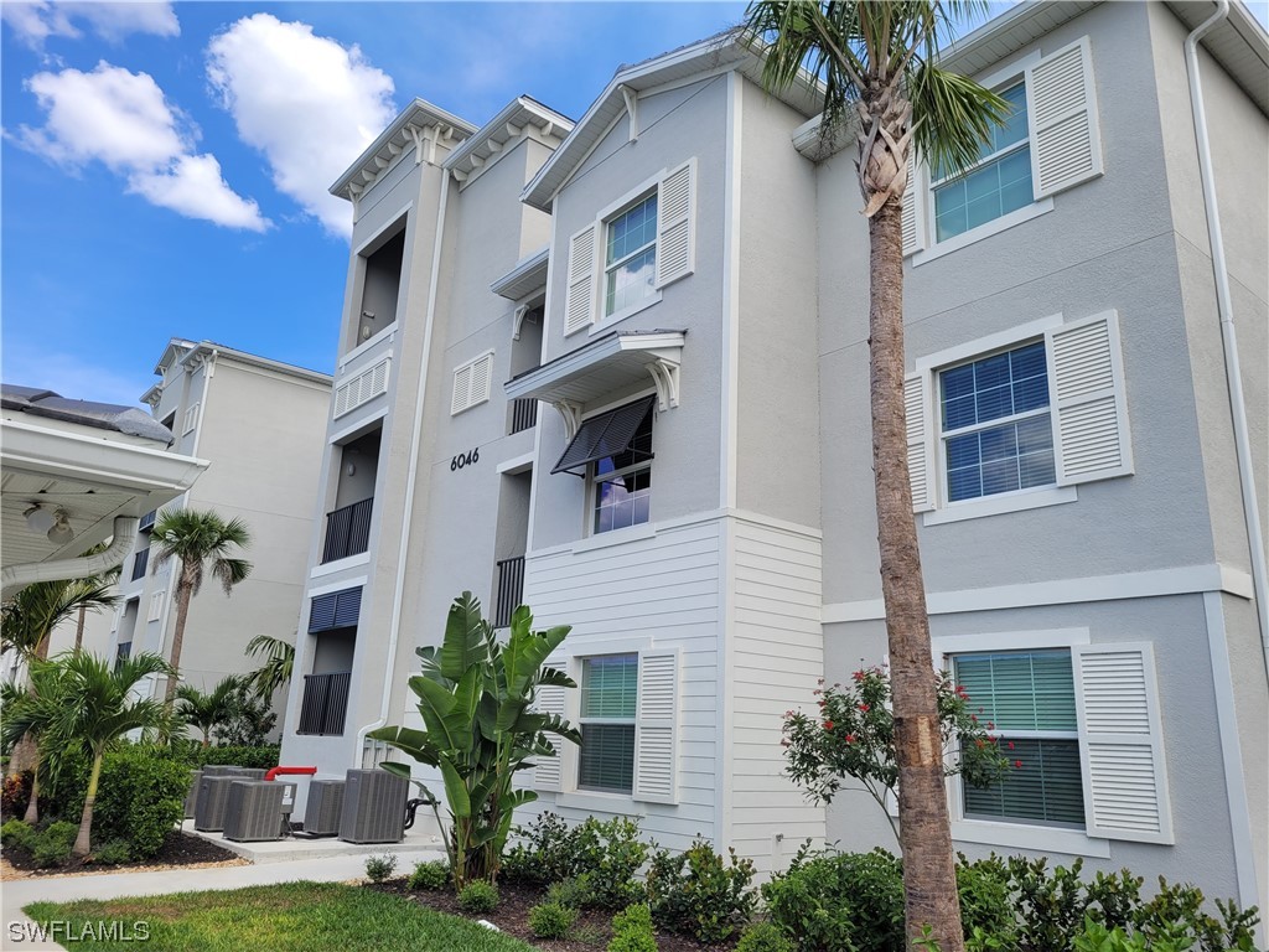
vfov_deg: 53.1
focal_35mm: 26
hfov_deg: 67.3
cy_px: 476
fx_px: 953
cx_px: 634
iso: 40
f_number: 1.8
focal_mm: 5.4
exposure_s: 1/1571
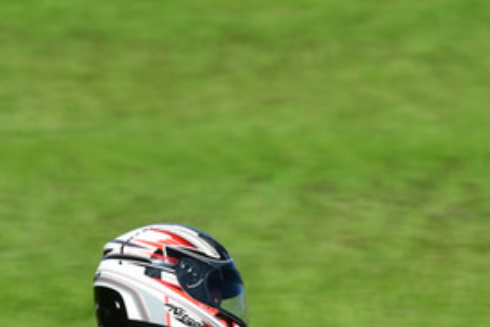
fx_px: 20250
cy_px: 348
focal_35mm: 1487
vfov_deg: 0.9
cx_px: 325
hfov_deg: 1.4
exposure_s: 1/640
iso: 400
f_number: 11
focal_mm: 340
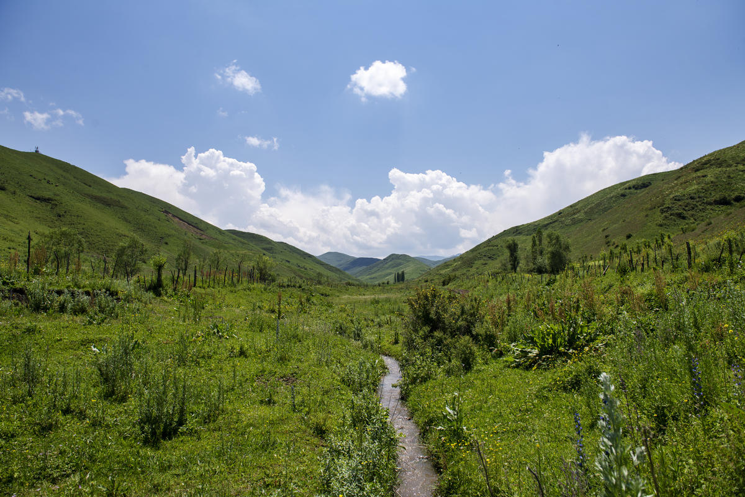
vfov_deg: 53.1
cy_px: 248
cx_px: 372
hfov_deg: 73.7
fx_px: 497
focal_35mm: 24
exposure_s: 1/640
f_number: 6.3
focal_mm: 24
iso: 125
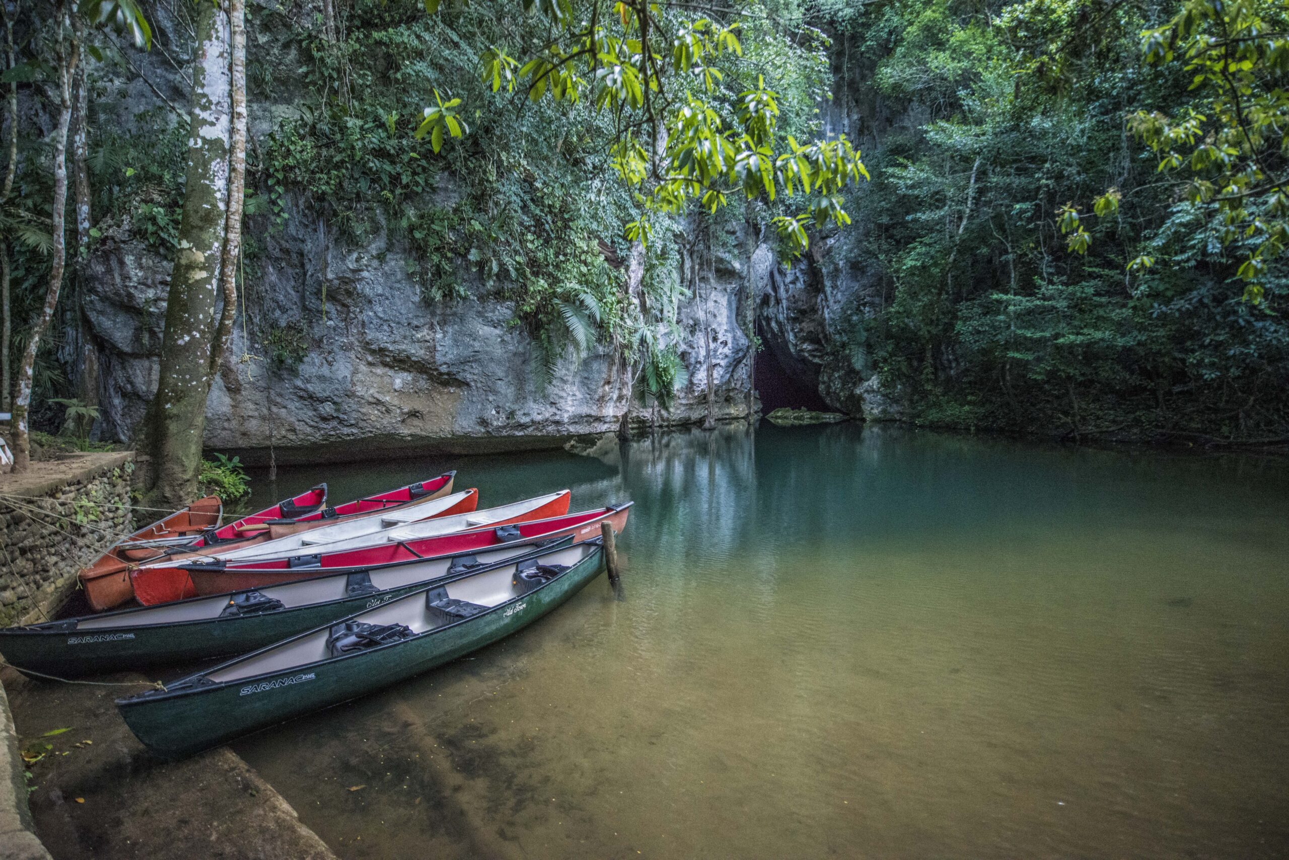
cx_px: 644
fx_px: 609
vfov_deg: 70.5
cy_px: 430
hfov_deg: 93.3
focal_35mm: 17
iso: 6400
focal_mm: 17
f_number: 2.8
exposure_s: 1/1600
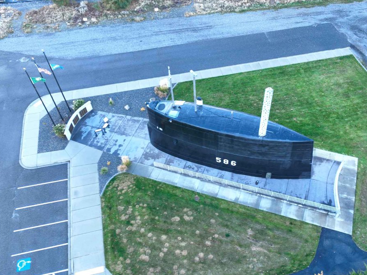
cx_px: 214
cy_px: 168
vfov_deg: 43.8
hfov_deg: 56.5
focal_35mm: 32
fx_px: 339
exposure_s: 1/40
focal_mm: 12.29
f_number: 2.8
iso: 100
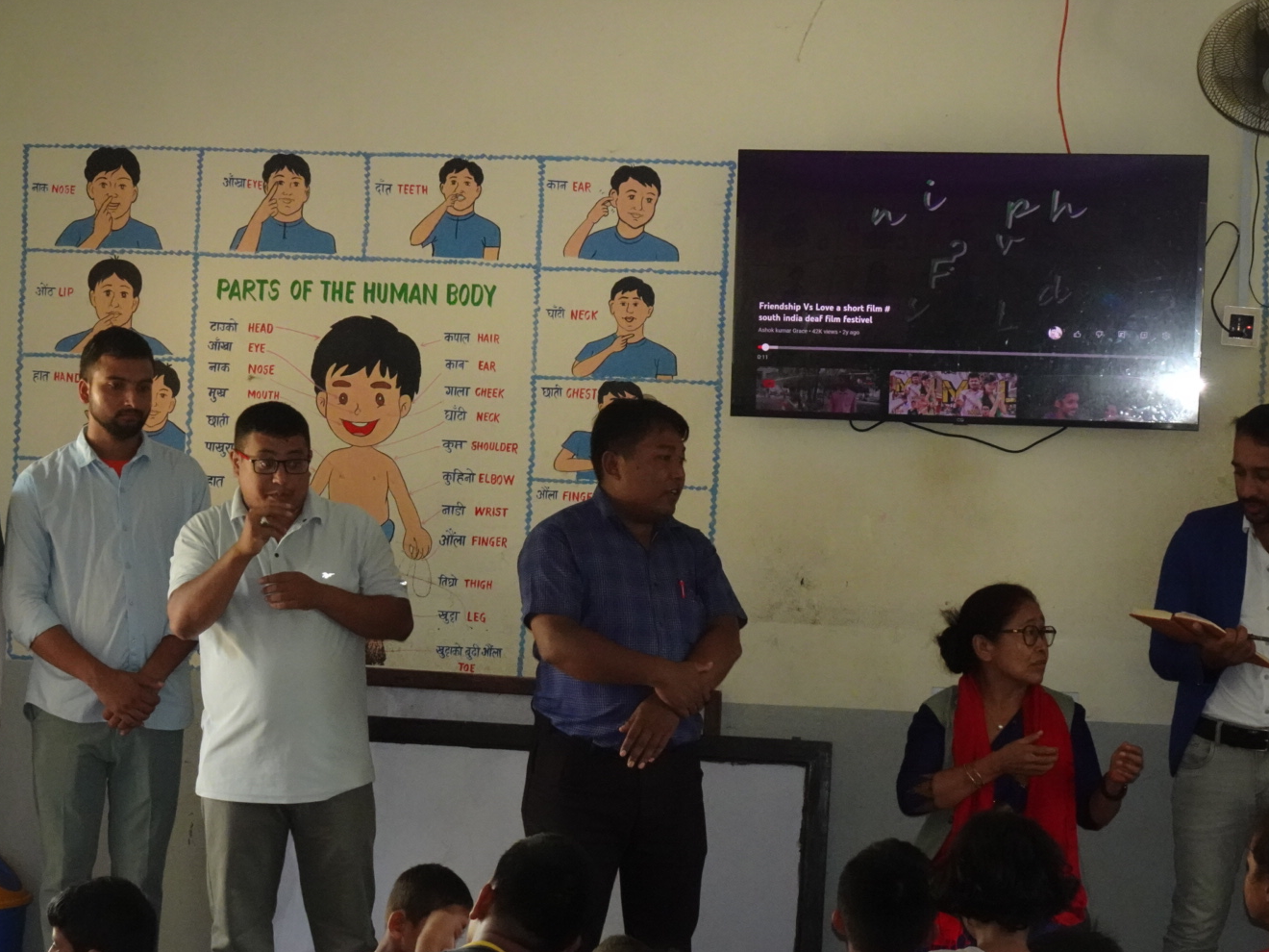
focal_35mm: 72
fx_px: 2639
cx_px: 662
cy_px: 507
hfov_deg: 27.0
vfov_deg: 20.4
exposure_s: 1/60
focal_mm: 10.52
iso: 800
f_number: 4.5
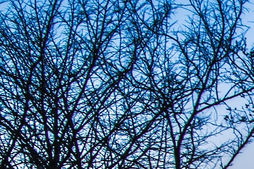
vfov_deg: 7.4
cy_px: 289
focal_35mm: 181
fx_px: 1277
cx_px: 509
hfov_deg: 10.4
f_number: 8
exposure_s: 1/50
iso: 100
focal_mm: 24
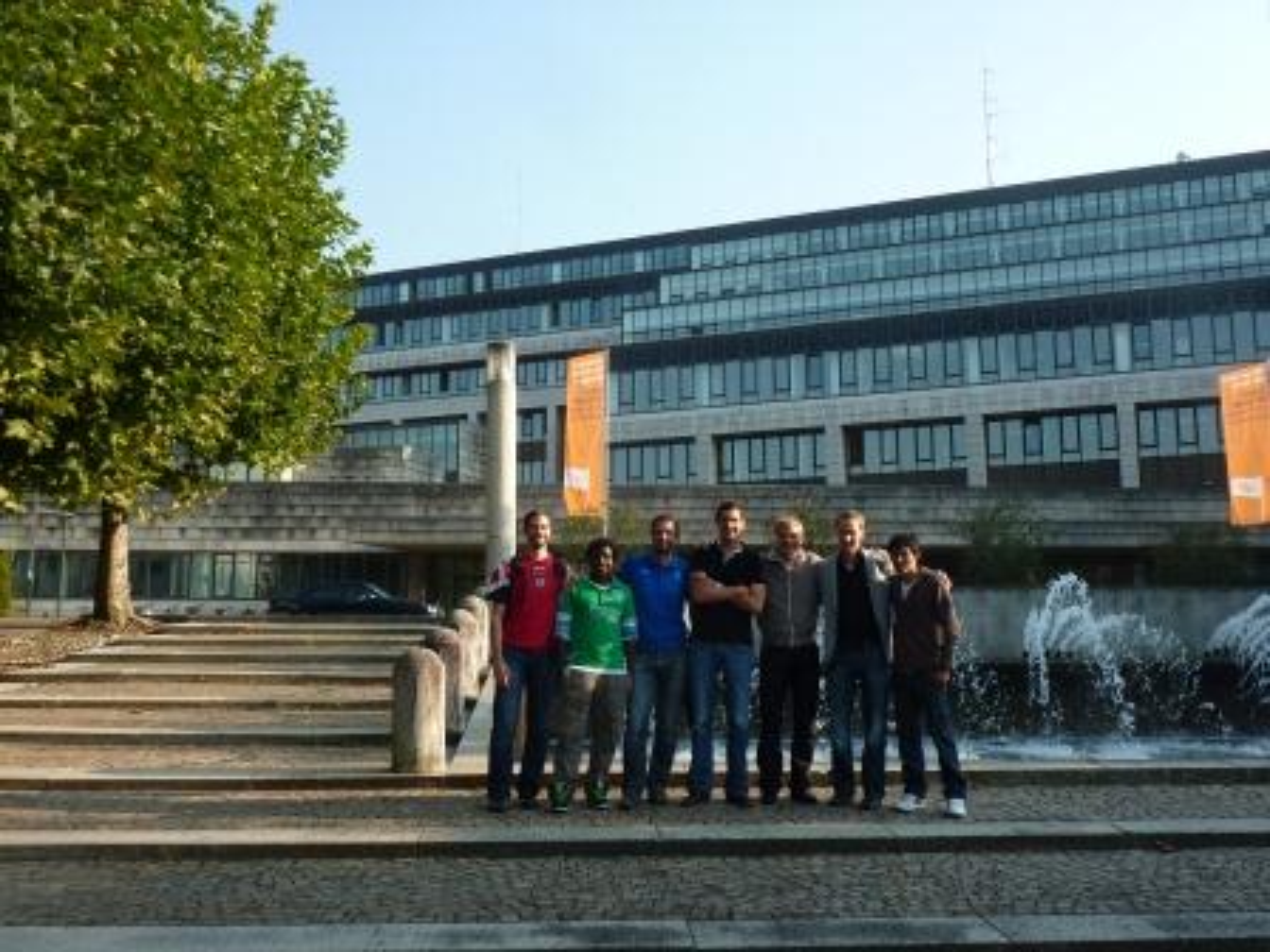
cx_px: 635
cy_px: 476
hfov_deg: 52.6
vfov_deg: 40.7
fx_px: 1284
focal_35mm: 35
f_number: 4
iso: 80
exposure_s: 1/250
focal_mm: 5.7
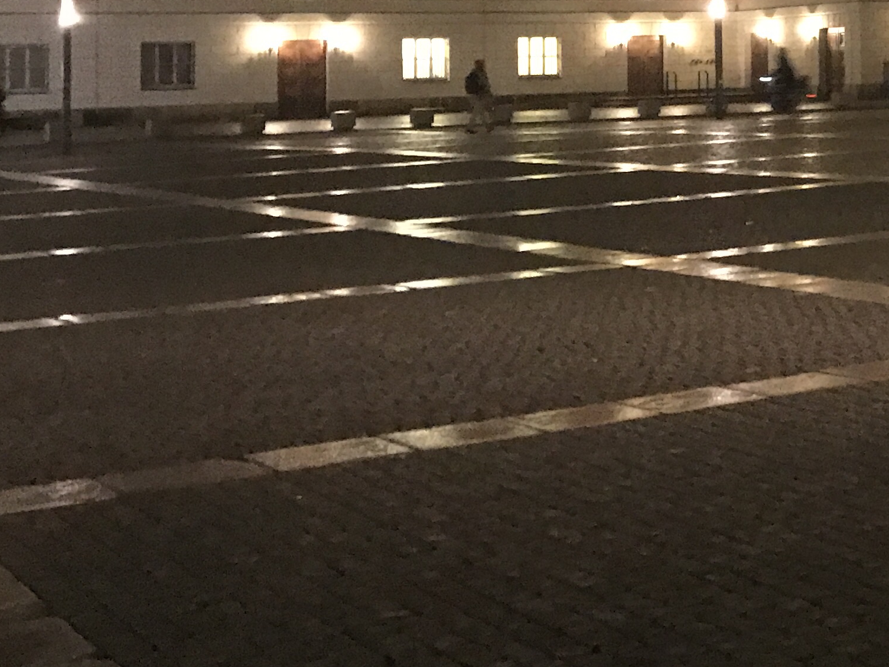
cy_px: -40
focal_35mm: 75
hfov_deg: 23.2
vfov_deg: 19.0
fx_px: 1926
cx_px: 1141
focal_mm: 3.99
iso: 160
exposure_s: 1/4
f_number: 1.8
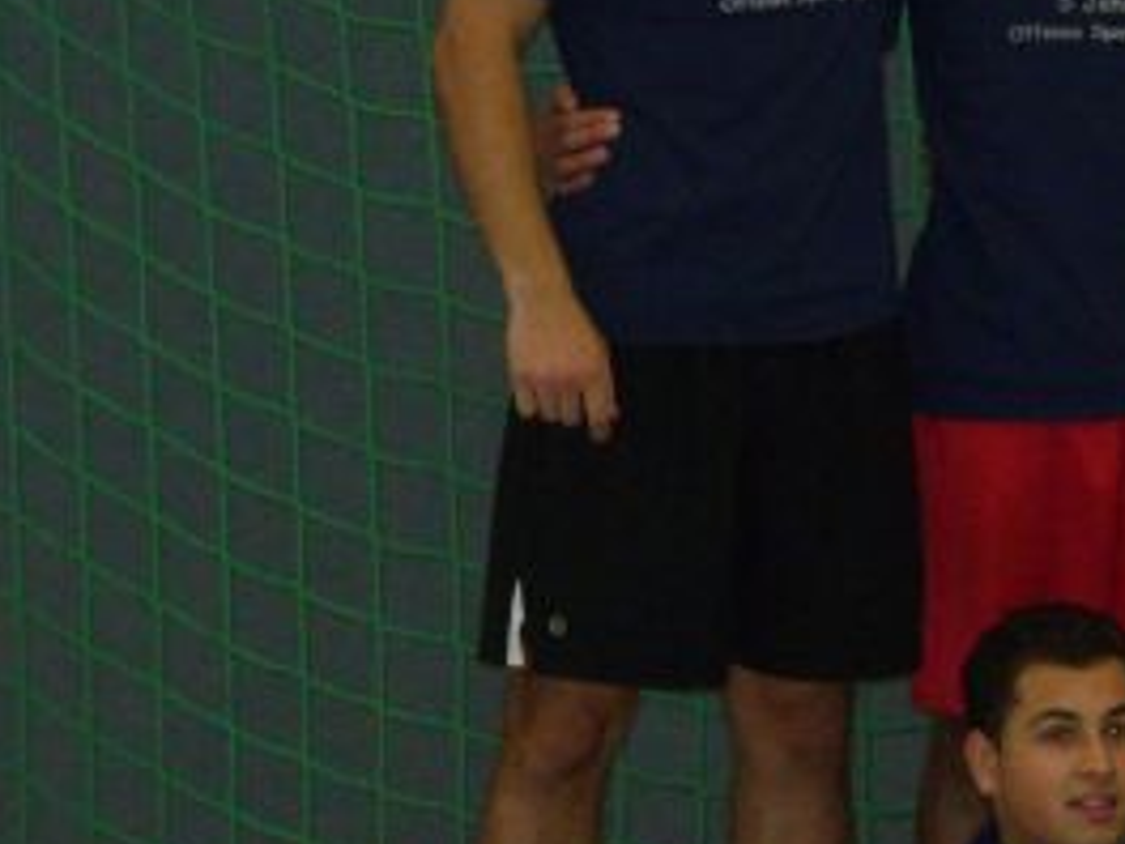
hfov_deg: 6.6
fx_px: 9652
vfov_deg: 5.0
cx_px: 1116
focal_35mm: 297
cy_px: 273
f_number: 3.5
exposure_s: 1/148
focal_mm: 16.4
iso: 400
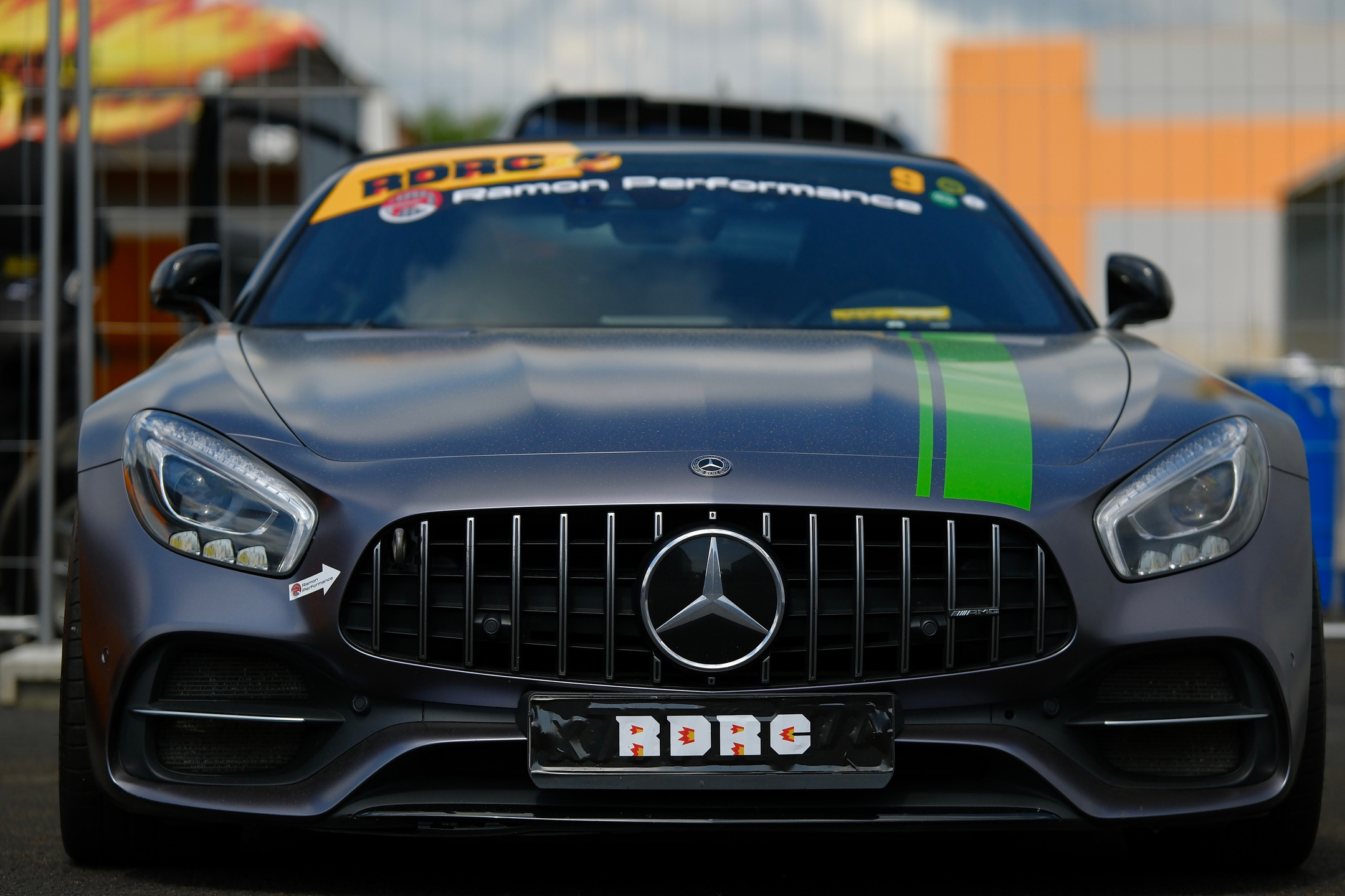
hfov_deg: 15.3
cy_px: 476
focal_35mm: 134
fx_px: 5006
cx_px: 684
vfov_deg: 10.2
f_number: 1.6
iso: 160
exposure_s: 1/10000
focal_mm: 75
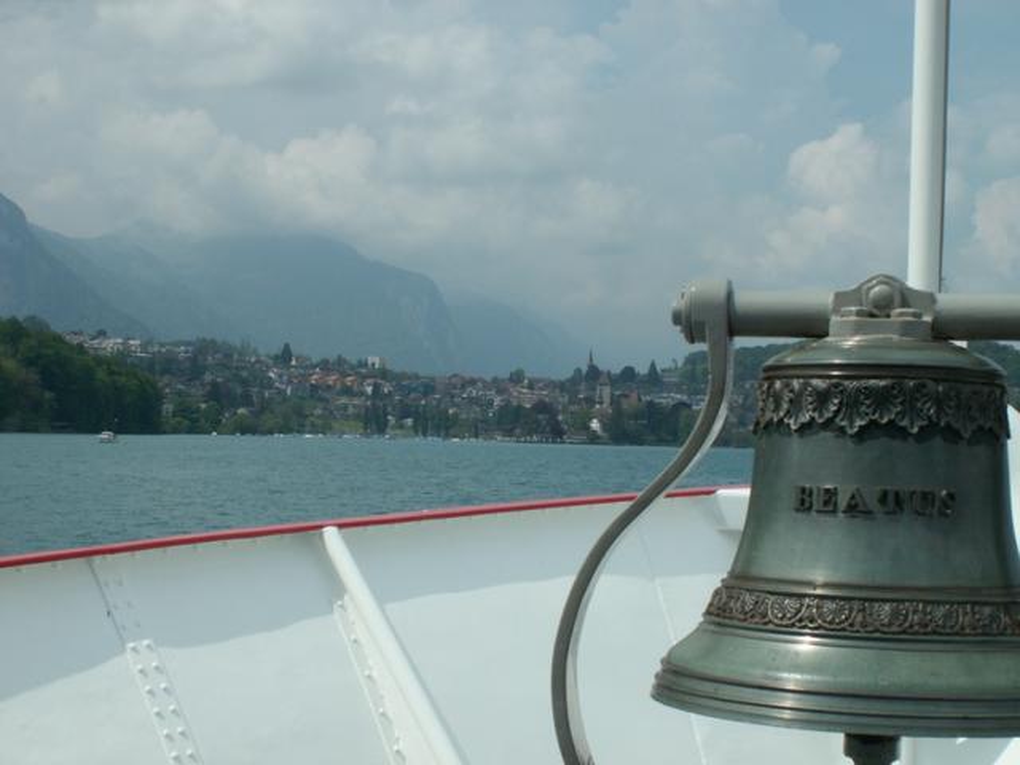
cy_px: 382
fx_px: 1709
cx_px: 510
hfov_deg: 33.2
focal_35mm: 58
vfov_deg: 25.2
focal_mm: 9.69
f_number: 8
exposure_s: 1/320
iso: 50
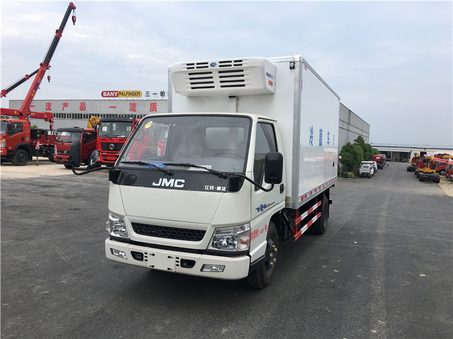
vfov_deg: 48.2
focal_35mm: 29
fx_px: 379
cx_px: 226
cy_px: 170
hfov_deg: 61.7
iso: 25
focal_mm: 4.15
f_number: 2.2
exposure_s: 1/469
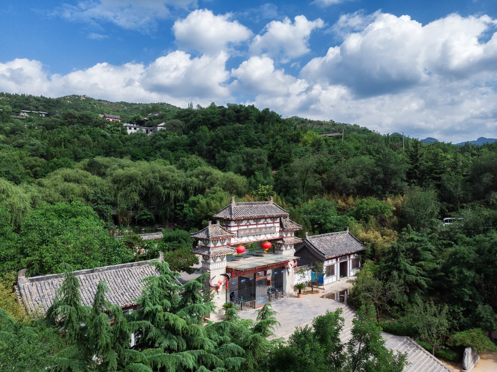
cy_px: 186
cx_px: 248
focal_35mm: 24
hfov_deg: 71.6
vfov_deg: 56.8
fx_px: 344
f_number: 2.8
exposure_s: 1/1250
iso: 100
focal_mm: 4.5
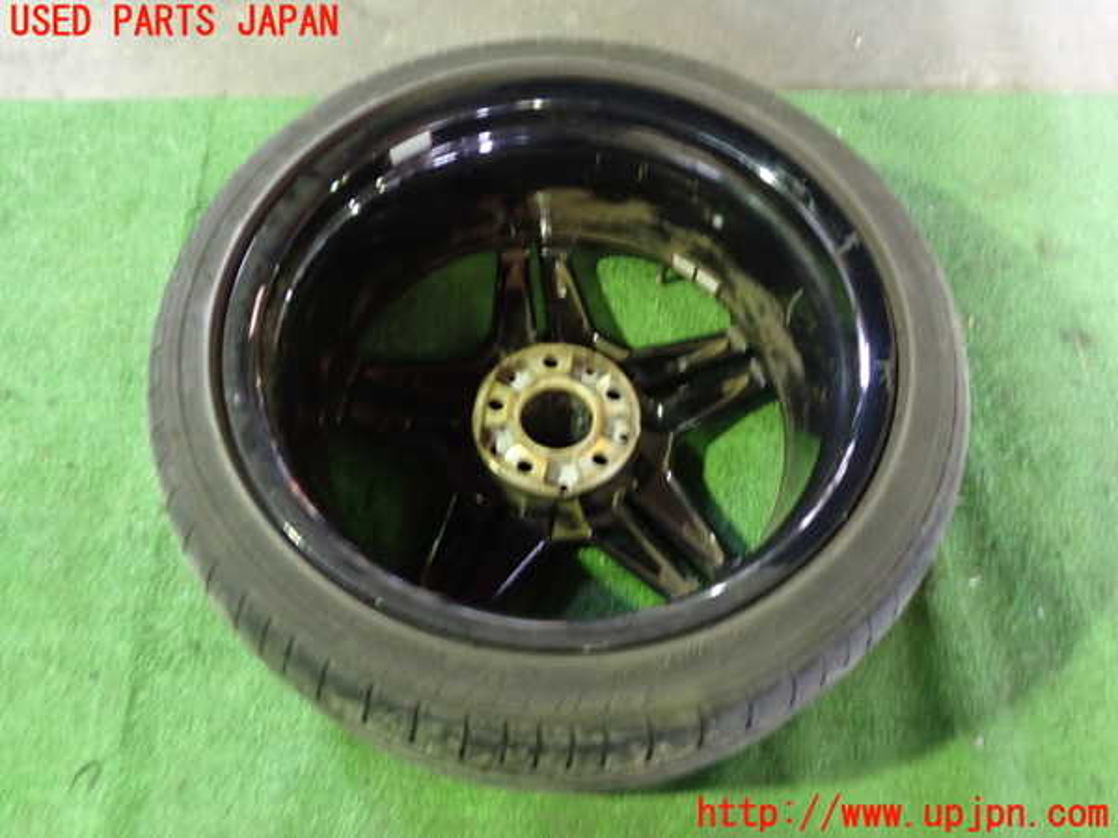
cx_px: 559
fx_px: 969
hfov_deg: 60.0
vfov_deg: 46.8
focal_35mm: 30
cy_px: 419
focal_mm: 5.4
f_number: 2.3
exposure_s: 1/15
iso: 800
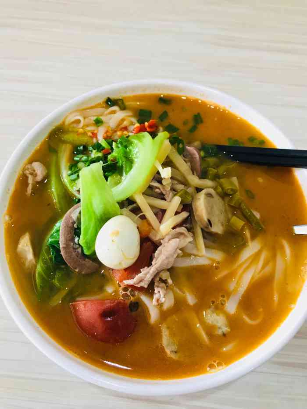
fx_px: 331
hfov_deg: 49.8
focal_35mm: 28
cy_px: 204
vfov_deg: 63.4
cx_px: 154
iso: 40
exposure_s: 1/25
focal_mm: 3.99
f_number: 1.8
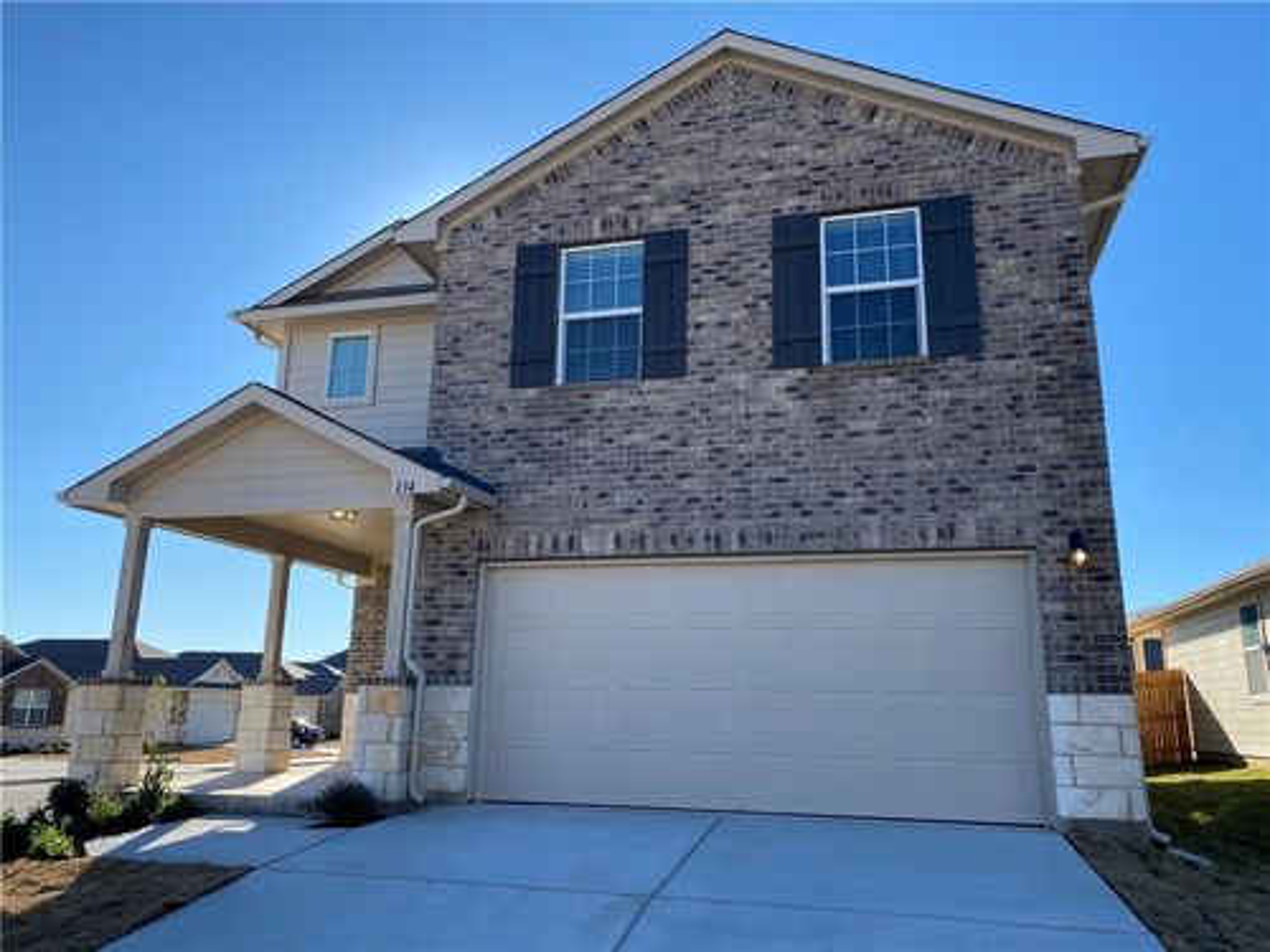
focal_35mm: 26
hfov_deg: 67.3
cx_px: 635
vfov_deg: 53.1
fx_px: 954
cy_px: 476
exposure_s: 1/1898
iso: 32
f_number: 1.8
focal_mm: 4.25
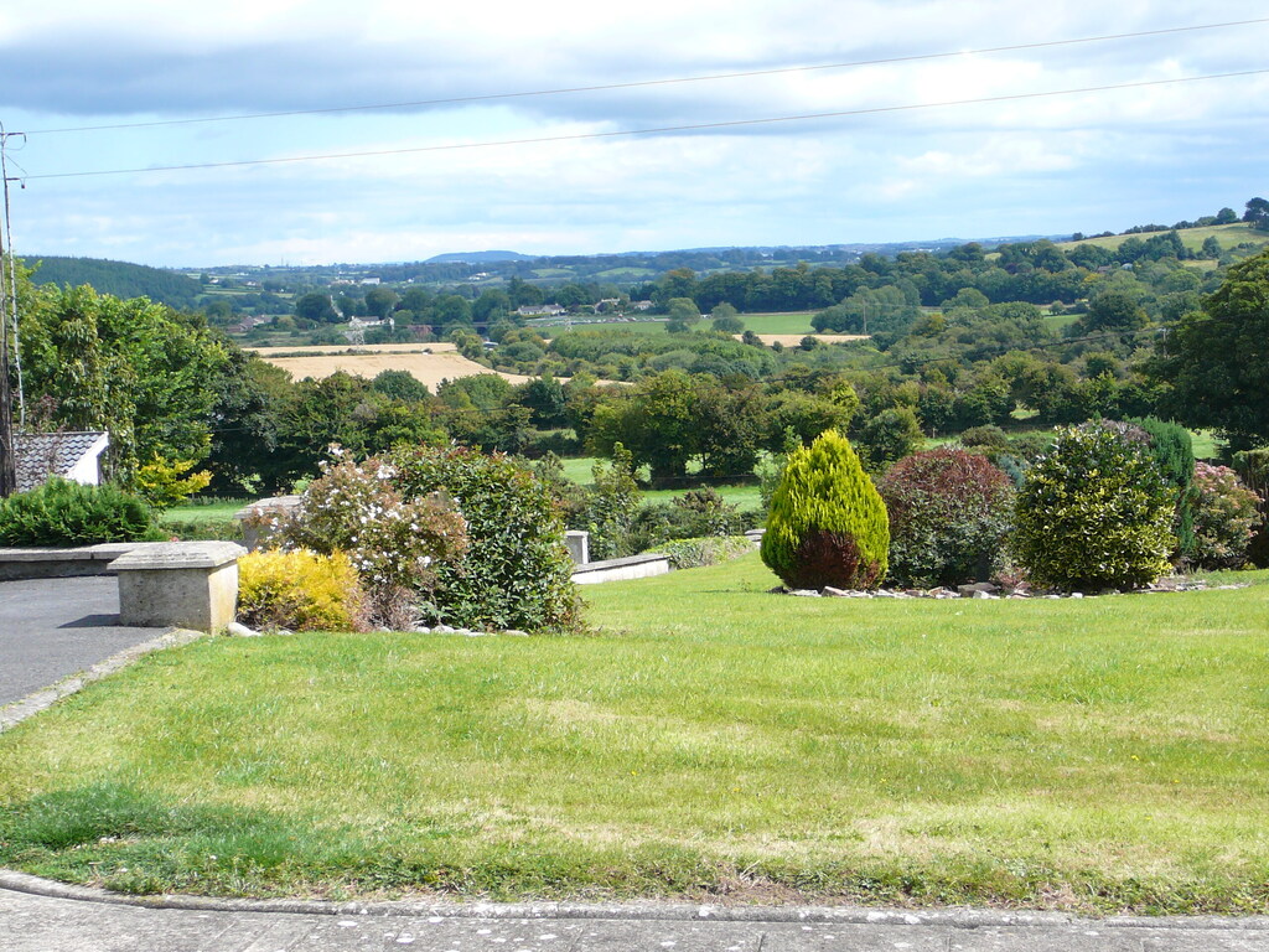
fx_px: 2603
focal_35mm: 71
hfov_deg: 27.4
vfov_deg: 20.7
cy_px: 476
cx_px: 634
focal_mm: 10.5
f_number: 3.7
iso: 80
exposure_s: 1/500
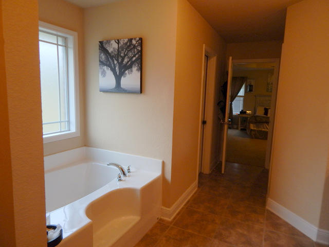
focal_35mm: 22
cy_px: 124
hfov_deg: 76.4
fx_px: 209
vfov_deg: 61.1
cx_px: 164
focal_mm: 4
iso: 125
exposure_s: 1/80
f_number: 3
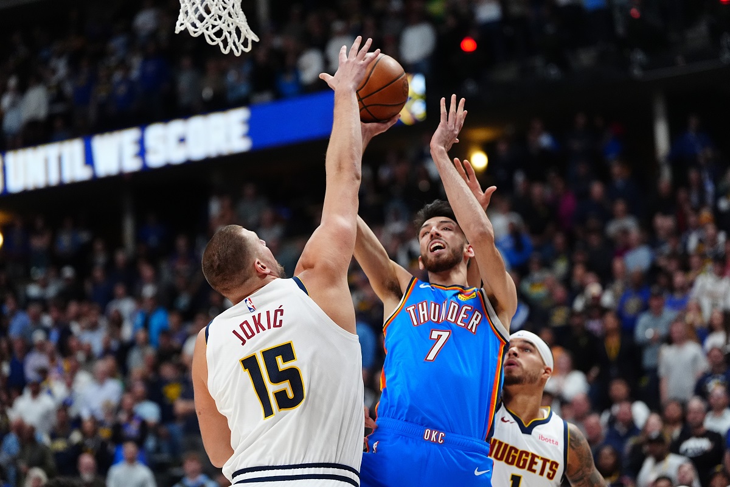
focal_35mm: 125
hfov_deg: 16.4
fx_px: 2535
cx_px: 365
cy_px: 244
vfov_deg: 11.0
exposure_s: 1/2500
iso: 5000
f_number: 2.8
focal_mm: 125
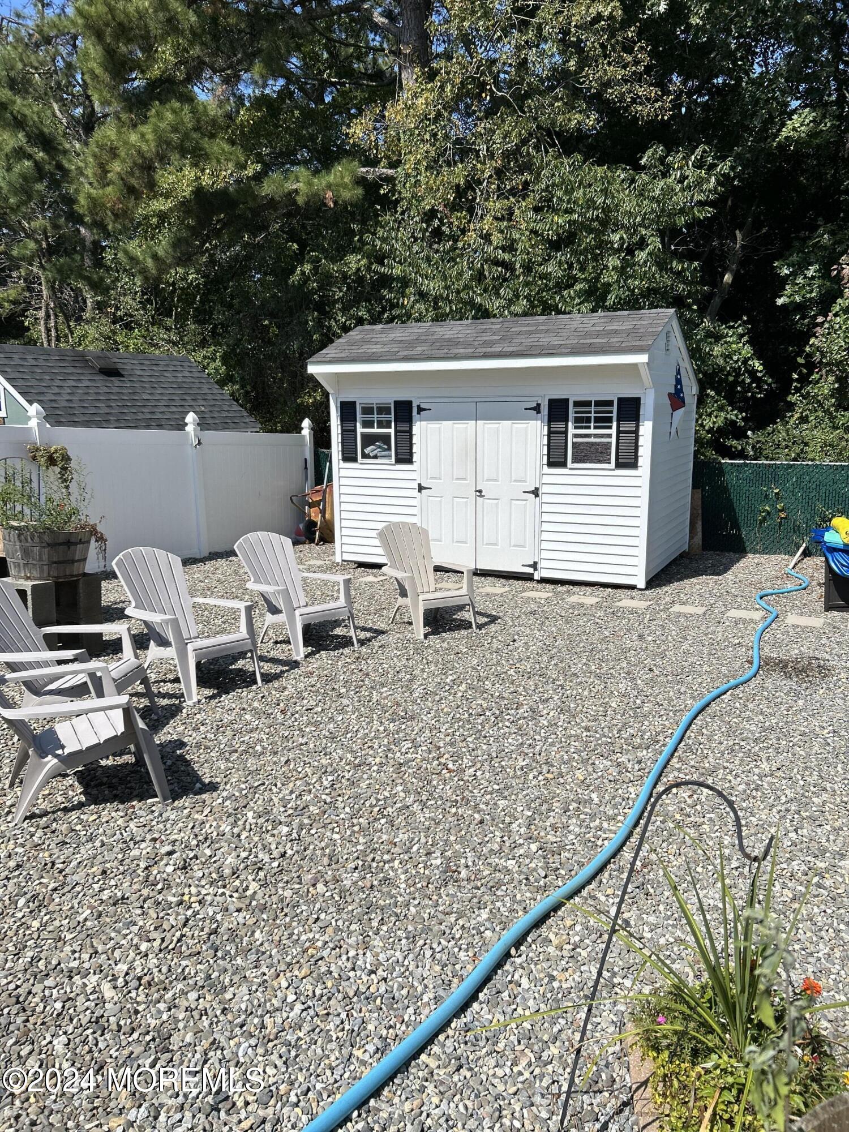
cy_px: 566
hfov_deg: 53.1
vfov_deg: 67.3
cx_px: 424
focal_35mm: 26
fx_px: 850
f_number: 1.5
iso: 50
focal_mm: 5.7
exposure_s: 1/5882
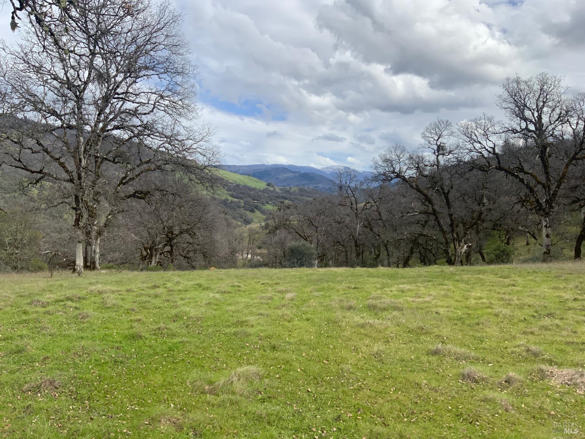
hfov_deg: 61.7
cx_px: 292
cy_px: 220
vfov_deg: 48.2
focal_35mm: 29
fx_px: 490
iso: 16
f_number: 1.8
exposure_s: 1/1786
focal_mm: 3
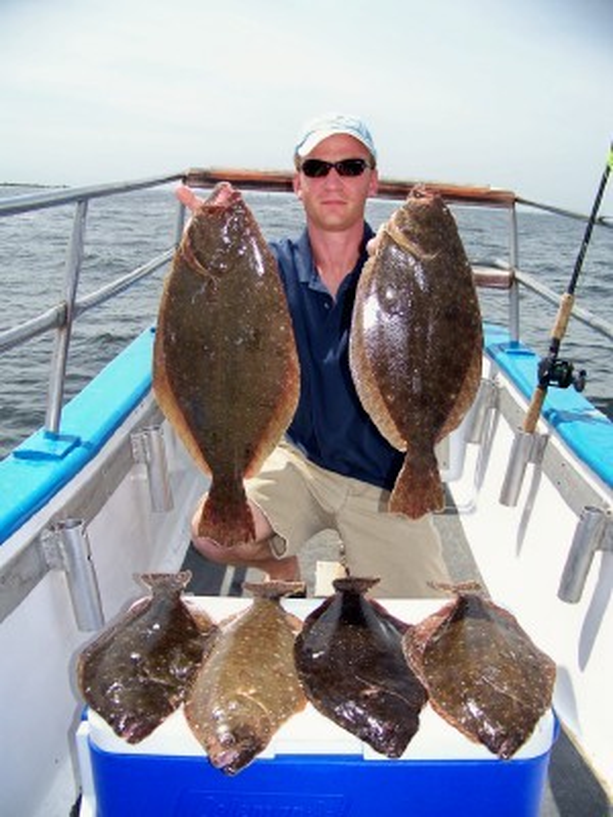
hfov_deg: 39.7
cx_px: 306
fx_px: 850
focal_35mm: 36
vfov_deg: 51.4
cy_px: 408
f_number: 2.8
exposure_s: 1/800
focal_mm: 5.85
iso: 64
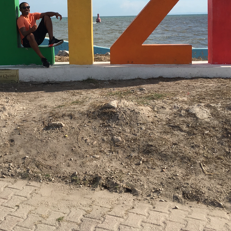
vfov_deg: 30.9
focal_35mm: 54
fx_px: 408
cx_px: 54
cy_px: 51
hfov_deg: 31.0
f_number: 2.2
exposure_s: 1/2024
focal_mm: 4.15
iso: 25
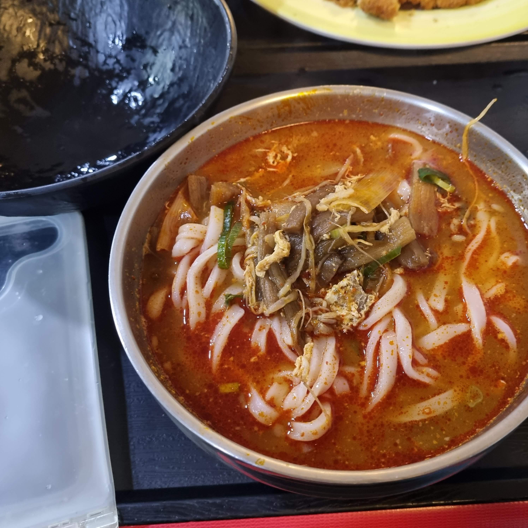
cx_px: 308
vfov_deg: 52.5
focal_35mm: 31
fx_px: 535
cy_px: 264
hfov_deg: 52.3
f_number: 1.8
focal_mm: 5.4
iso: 640
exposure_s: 1/24
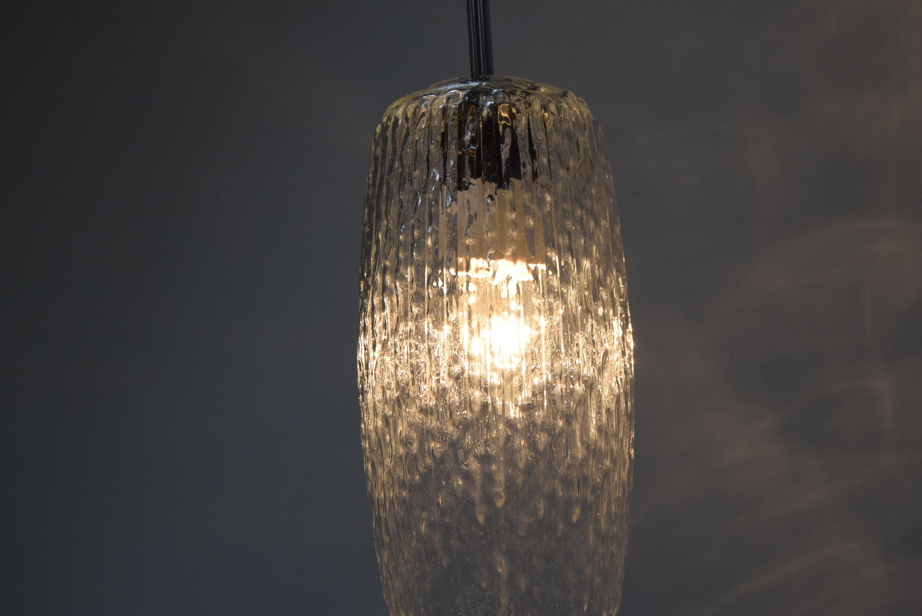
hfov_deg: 33.4
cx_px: 461
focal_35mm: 60
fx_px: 1538
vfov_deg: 22.7
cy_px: 308
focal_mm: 40
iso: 1600
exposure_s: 1/250
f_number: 8
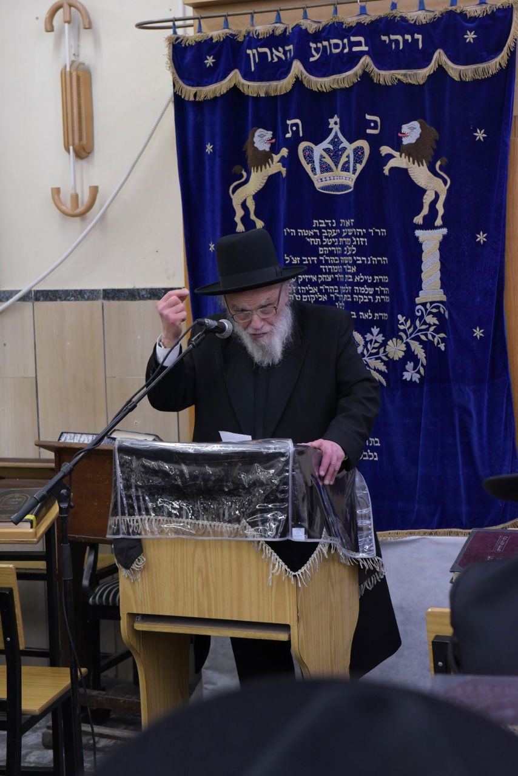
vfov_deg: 28.8
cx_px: 259
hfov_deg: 19.5
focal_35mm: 70
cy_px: 388
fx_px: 1510
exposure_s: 1/160
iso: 3200
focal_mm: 70
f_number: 6.3
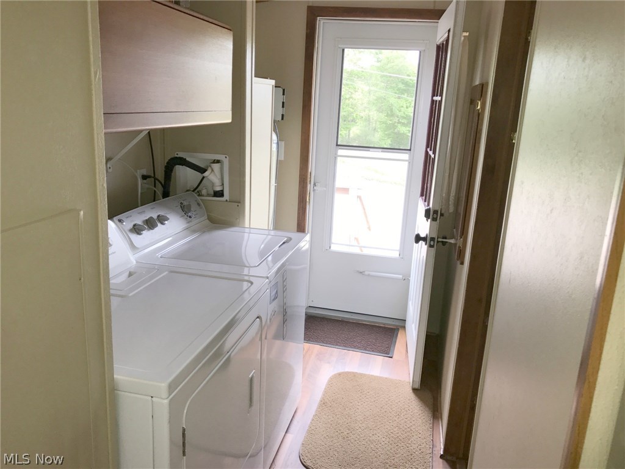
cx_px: 312
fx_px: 506
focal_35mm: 28
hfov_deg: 63.4
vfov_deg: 49.7
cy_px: 234
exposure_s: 1/64
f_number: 1.8
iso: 20
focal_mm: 3.99
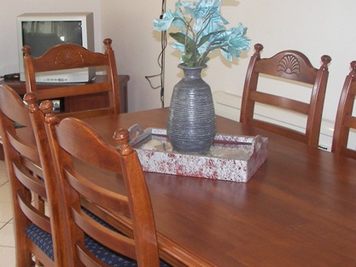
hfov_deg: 28.0
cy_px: 90
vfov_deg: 21.2
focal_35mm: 69
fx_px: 710
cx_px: 123
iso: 100
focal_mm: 6
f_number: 2.8
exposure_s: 1/30
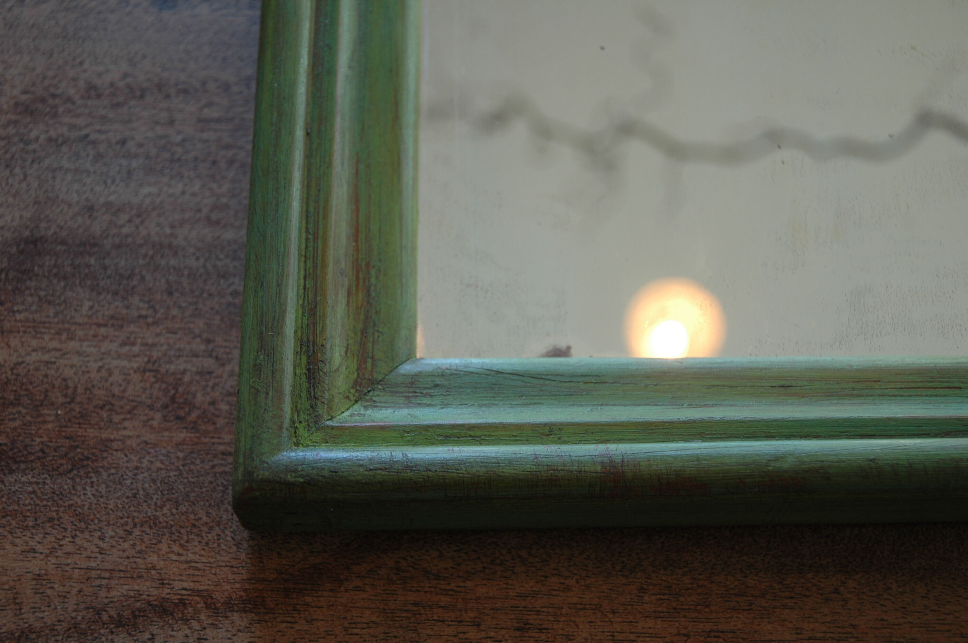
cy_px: 322
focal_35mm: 57
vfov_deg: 23.7
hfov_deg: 35.1
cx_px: 484
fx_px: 1531
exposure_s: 1/25
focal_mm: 38
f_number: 4.2
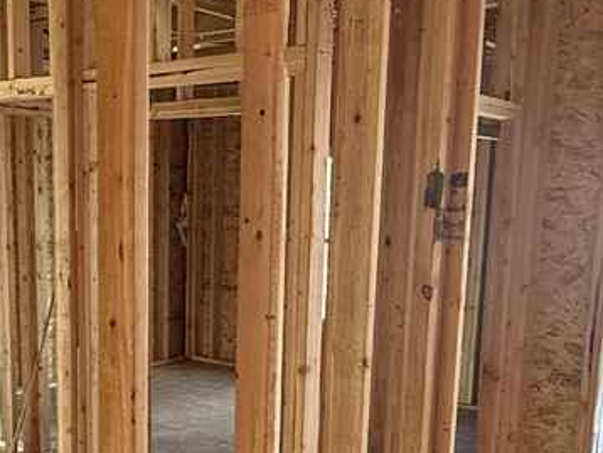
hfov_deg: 37.7
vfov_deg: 28.6
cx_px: 200
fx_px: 872
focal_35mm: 50
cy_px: 352
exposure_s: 1/99
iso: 80
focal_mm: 2.22
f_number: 2.2
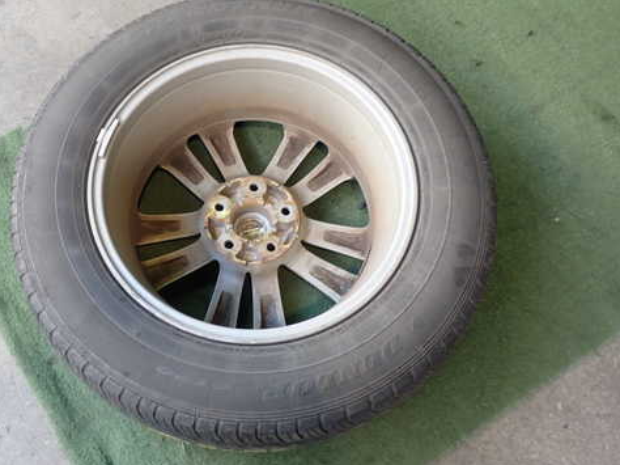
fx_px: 680
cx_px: 241
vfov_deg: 37.7
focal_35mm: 38
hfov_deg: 48.6
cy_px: 210
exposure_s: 1/60
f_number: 2.3
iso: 200
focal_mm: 5.4
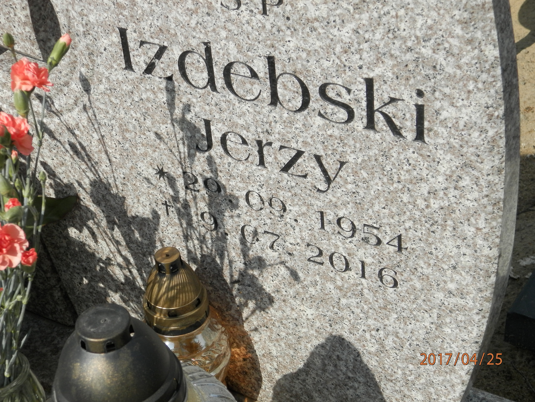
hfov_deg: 28.6
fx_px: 1051
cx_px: 268
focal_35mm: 68
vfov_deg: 21.6
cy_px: 201
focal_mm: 12.2
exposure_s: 1/160
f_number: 11.4
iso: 125
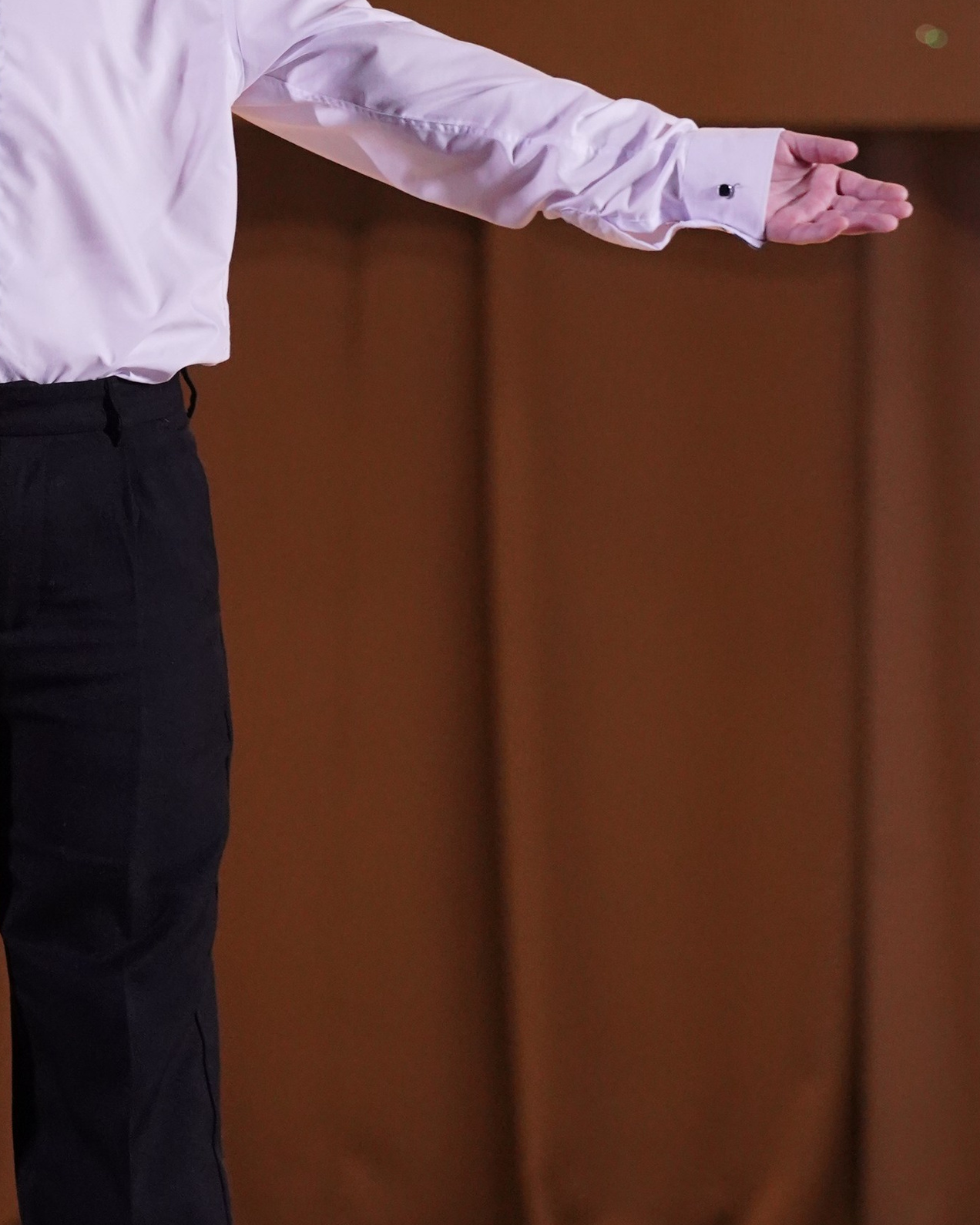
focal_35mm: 306
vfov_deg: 6.3
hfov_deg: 5.0
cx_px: 12
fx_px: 11094
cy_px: 306
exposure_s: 1/400
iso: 3200
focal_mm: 135
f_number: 5
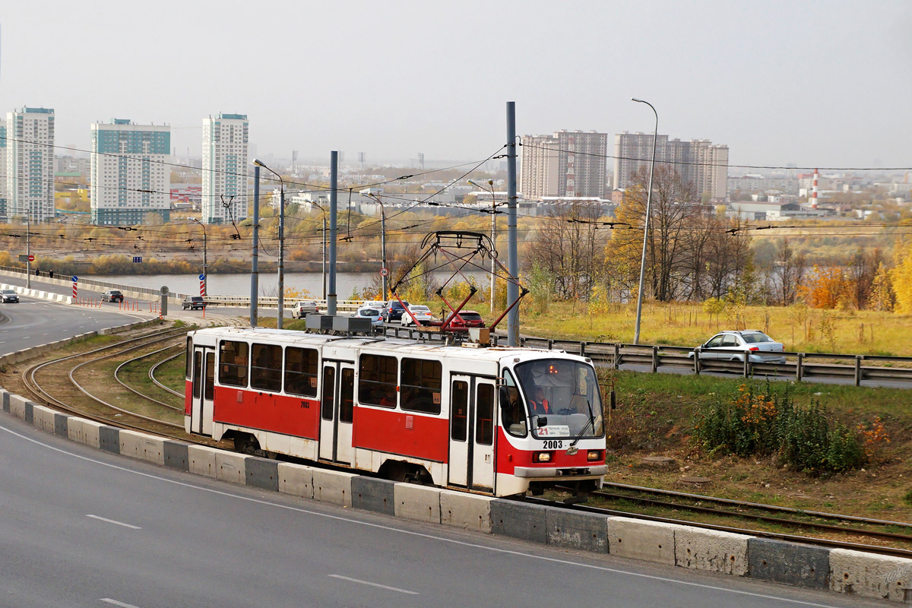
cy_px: 304
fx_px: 1520
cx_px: 456
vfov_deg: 22.6
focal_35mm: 60
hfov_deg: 33.4
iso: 400
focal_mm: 40
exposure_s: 1/1250
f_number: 5.6
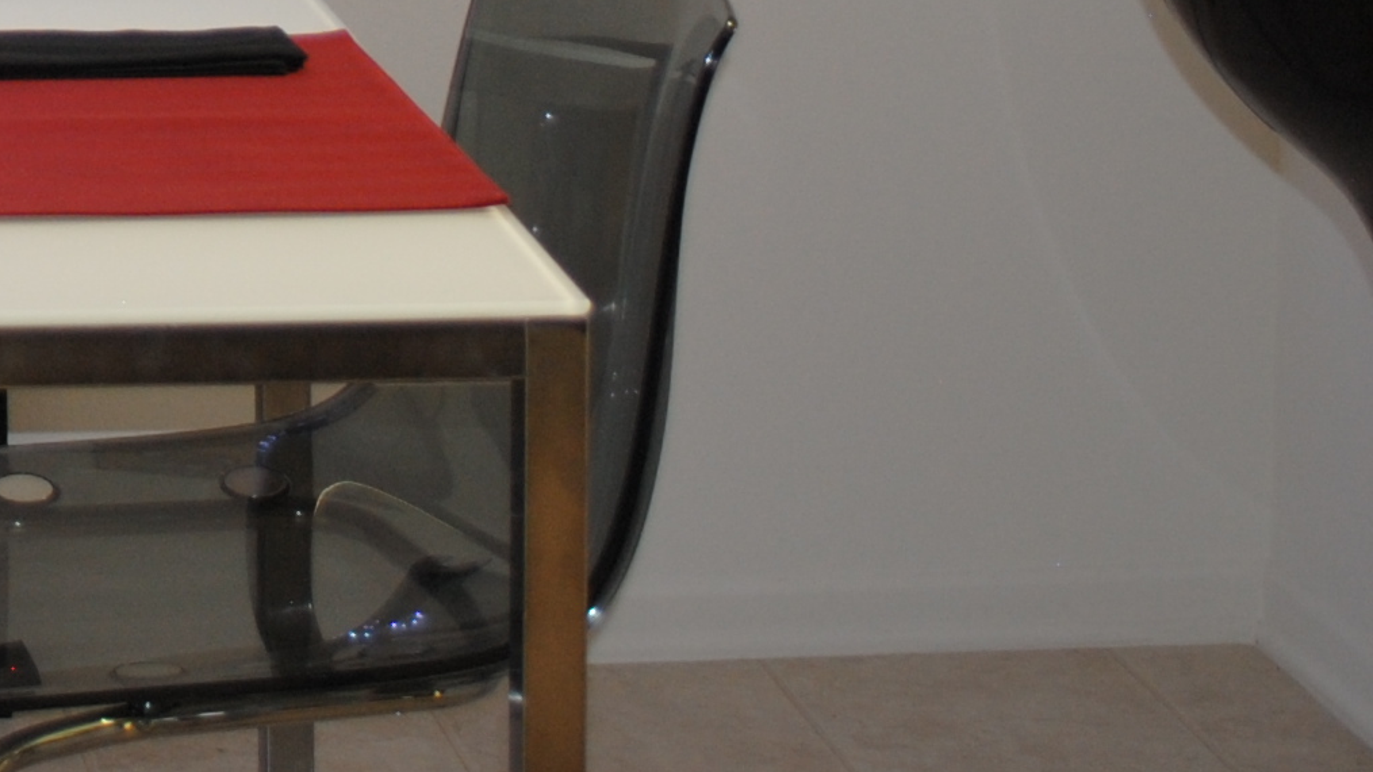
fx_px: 4806
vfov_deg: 8.7
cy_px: -814
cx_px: -597
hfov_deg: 15.2
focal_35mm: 132
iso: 200
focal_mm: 22
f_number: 3.8
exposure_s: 1/1.6
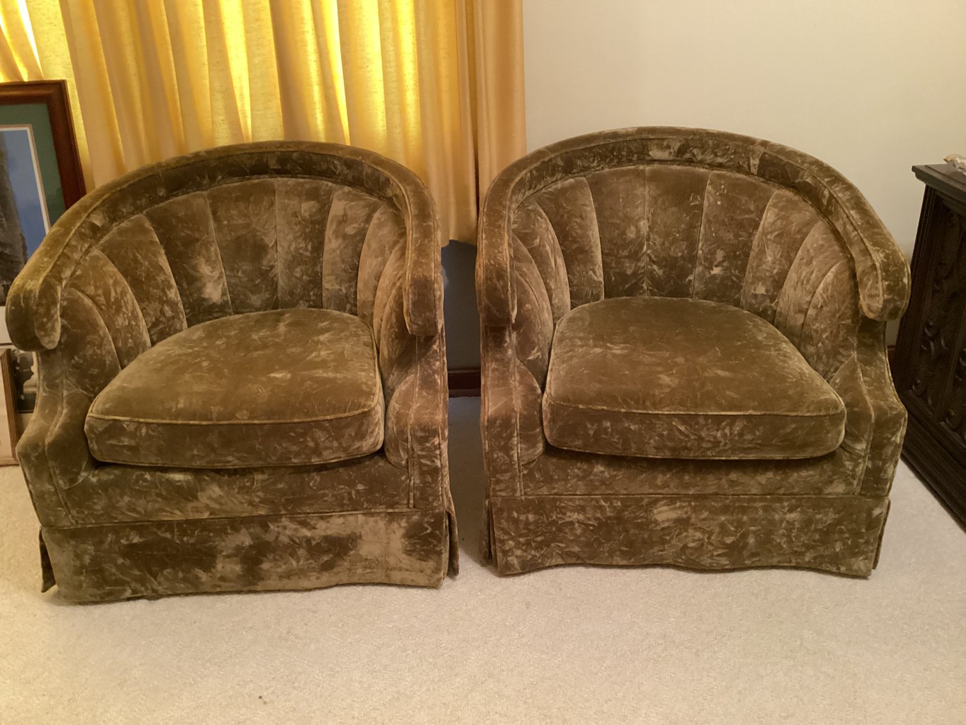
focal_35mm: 31
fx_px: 865
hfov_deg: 58.3
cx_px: 483
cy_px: 362
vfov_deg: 45.4
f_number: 2.4
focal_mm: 3.3
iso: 640
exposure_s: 1/30
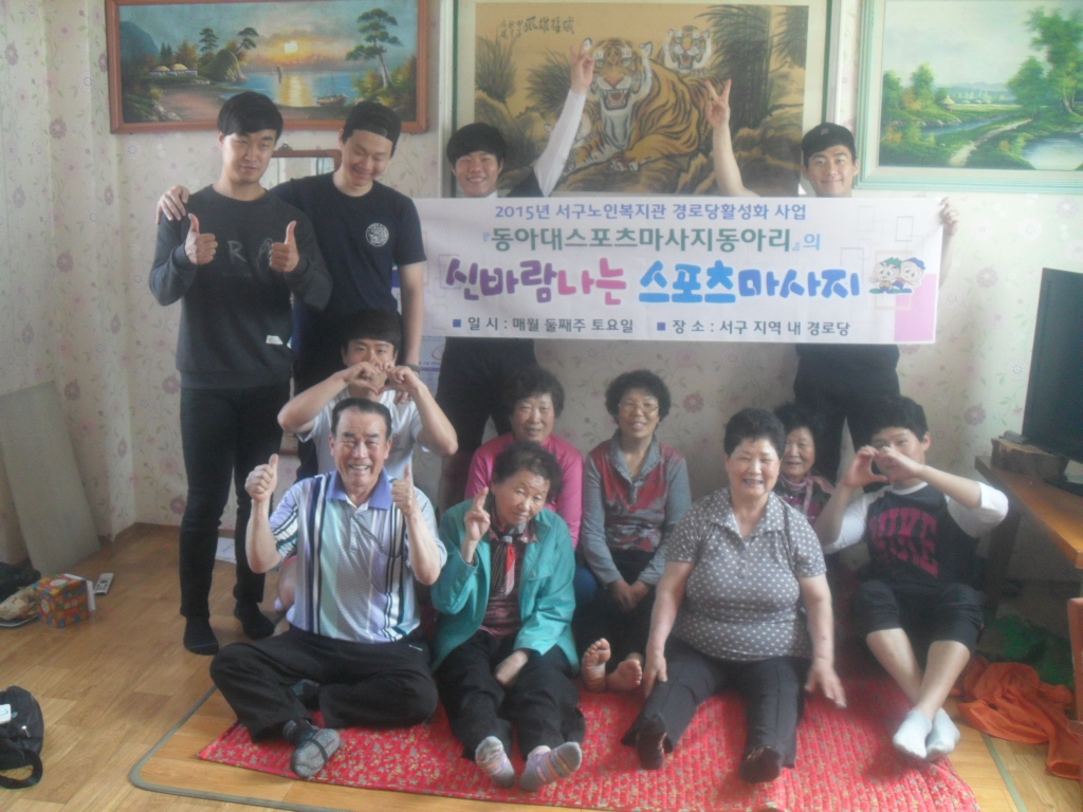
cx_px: 542
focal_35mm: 35
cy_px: 406
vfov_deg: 40.7
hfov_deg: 52.6
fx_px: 1095
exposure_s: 1/30
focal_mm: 6.2
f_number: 2.8
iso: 200
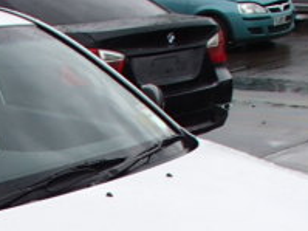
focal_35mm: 90
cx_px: 8
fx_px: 800
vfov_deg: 15.2
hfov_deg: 21.1
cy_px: 346
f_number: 3.9
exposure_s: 1/40
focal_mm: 5
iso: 200
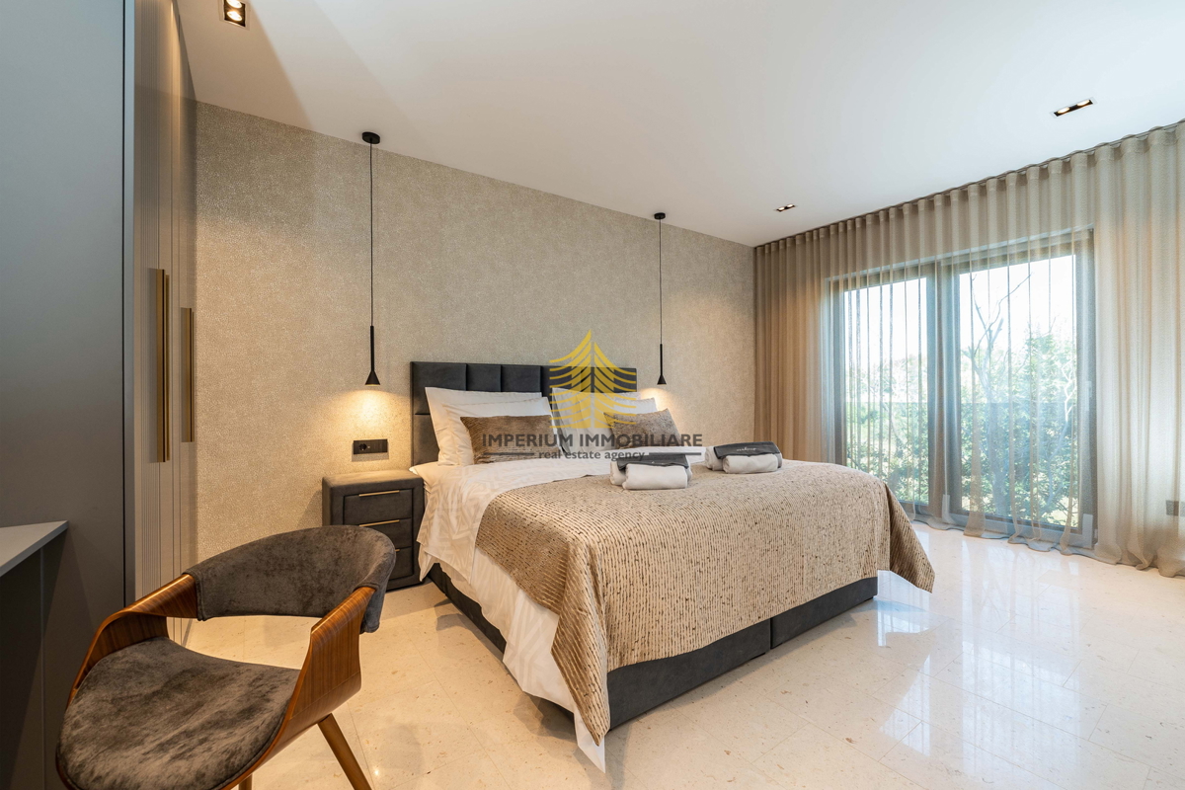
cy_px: 395
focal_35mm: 15
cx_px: 592
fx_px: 484
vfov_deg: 78.5
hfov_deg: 101.5
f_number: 6.3
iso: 320
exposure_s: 1/15
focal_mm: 14.7
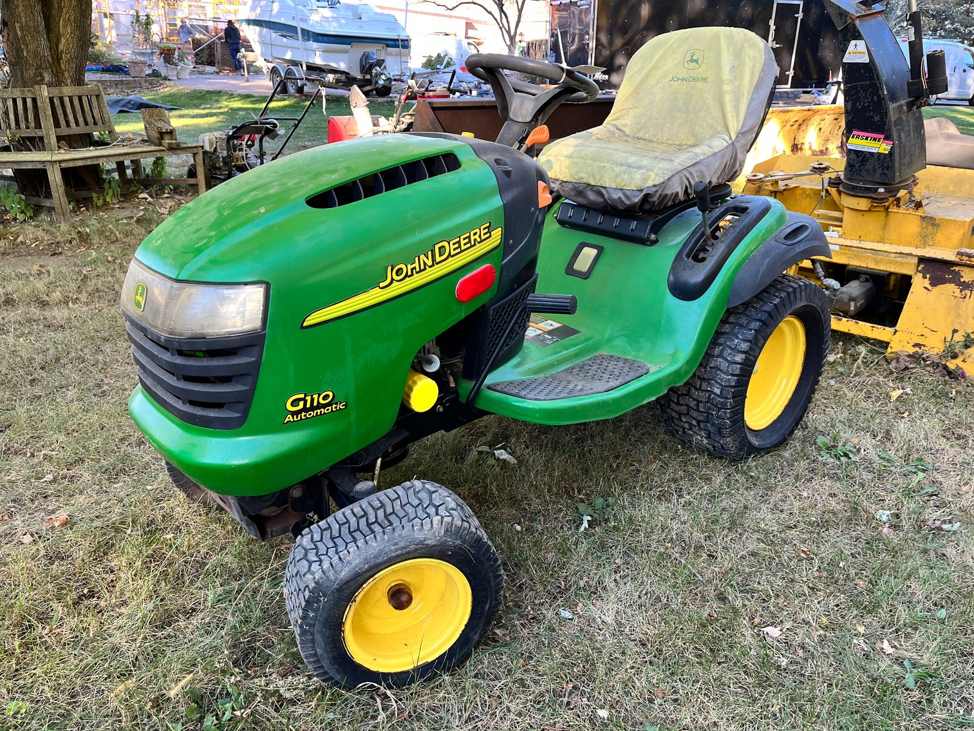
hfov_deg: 67.3
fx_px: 732
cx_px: 487
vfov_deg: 53.1
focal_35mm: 26
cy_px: 366
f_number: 1.6
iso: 80
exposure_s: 1/122
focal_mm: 5.1
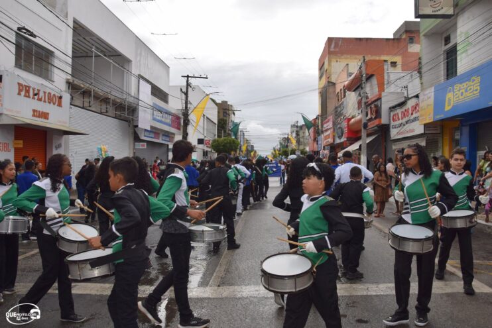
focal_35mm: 27
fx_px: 369
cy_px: 164
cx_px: 246
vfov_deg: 47.9
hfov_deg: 67.4
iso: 100
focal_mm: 18
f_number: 10
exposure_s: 1/200
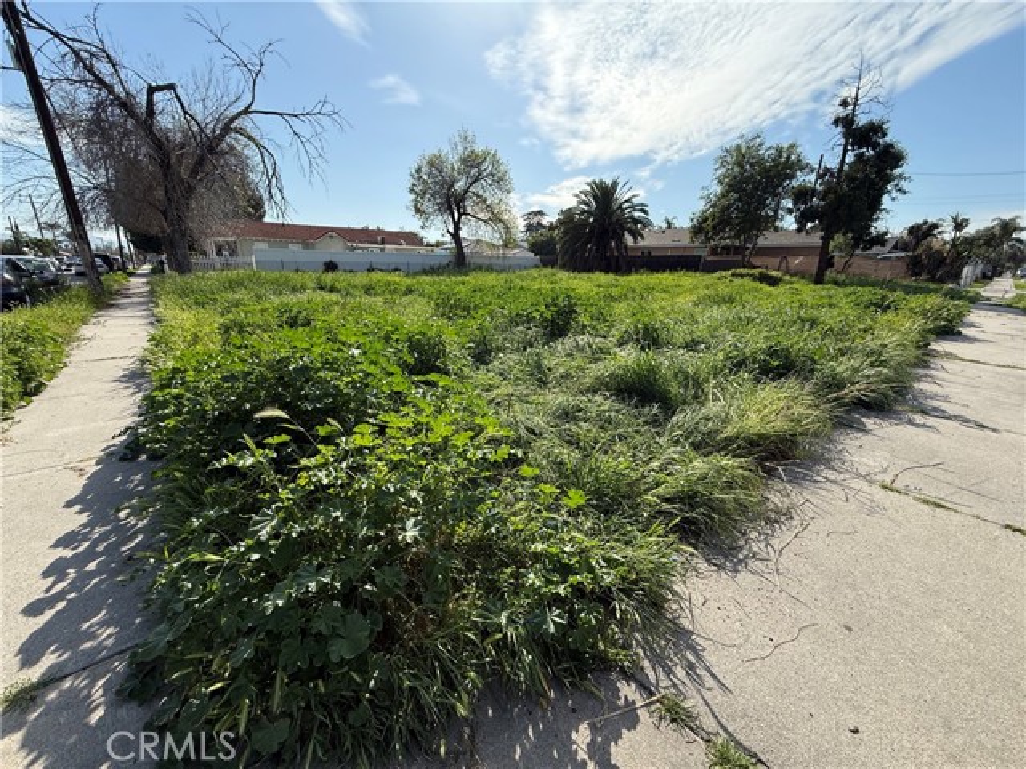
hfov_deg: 102.1
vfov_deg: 85.7
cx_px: 513
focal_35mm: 14
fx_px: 415
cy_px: 384
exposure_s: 1/1656
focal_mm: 2.22
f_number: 2.2
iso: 64
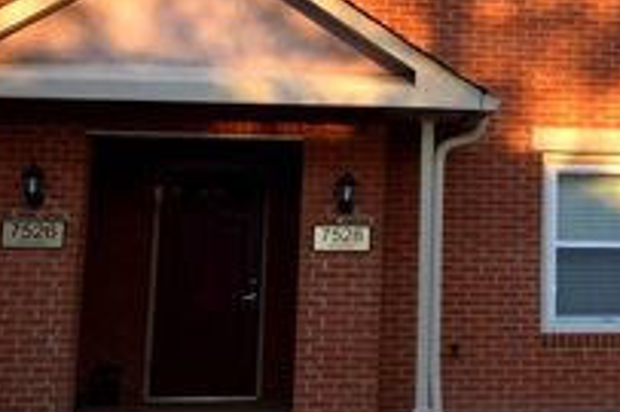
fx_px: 1273
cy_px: 87
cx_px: 580
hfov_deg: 26.3
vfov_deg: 18.2
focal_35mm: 74
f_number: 5.6
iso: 125
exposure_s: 1/125
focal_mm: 20
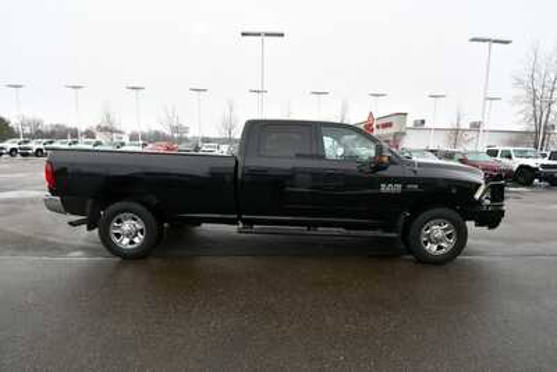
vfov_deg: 73.8
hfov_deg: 96.7
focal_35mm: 16
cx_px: 278
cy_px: 186
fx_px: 248
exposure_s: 1/250
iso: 200
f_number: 8
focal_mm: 11
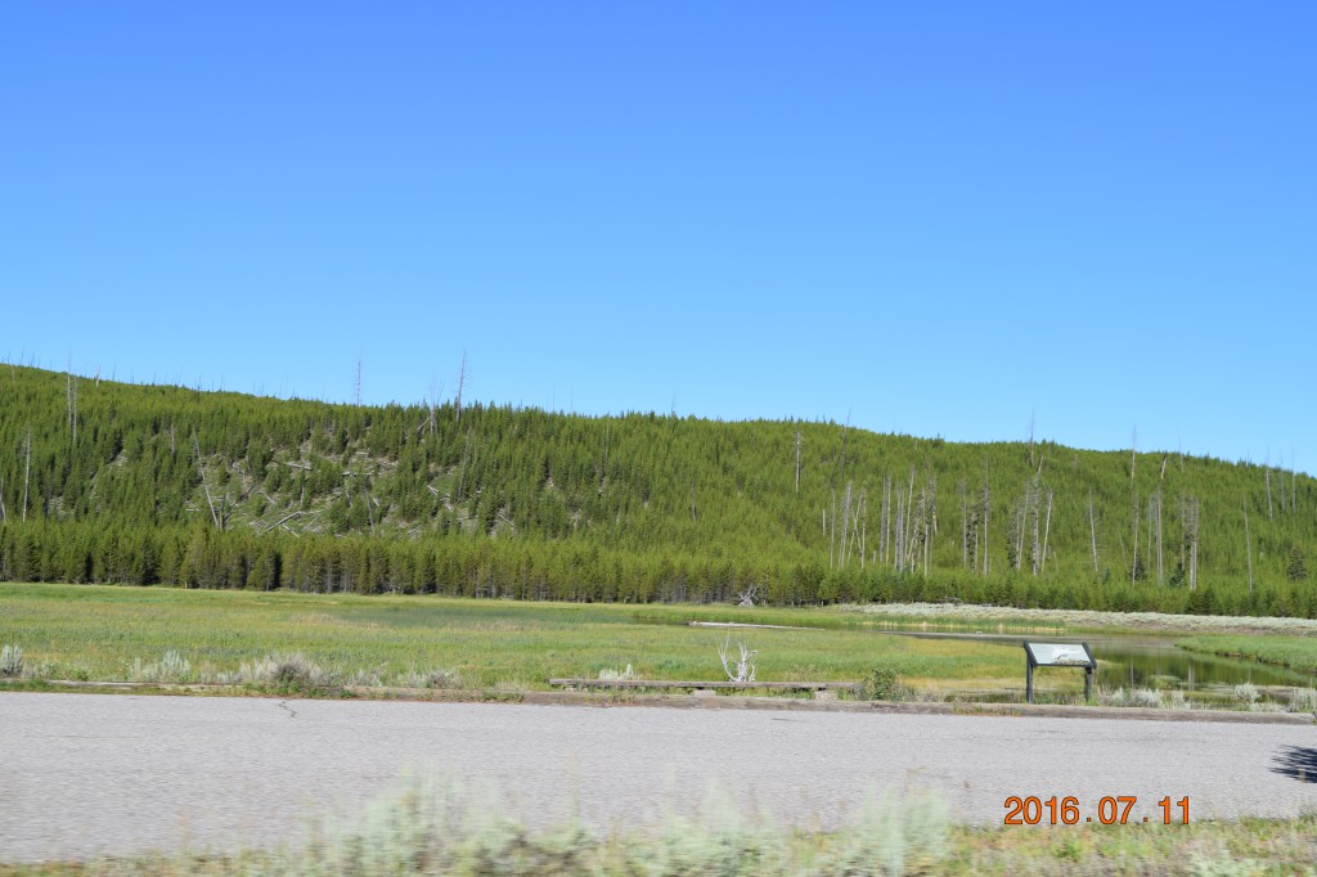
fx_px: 1865
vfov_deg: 26.5
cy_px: 438
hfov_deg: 38.9
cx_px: 658
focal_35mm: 51
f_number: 9
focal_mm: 34
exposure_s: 1/320
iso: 200
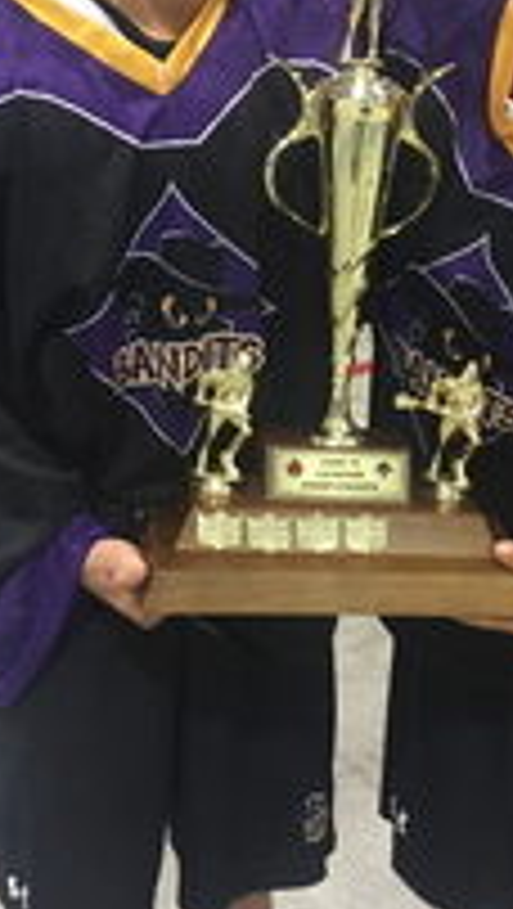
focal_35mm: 75
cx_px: 378
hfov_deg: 16.1
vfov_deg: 27.7
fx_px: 1809
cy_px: 202
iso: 125
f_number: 2.2
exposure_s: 1/30
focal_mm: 4.15
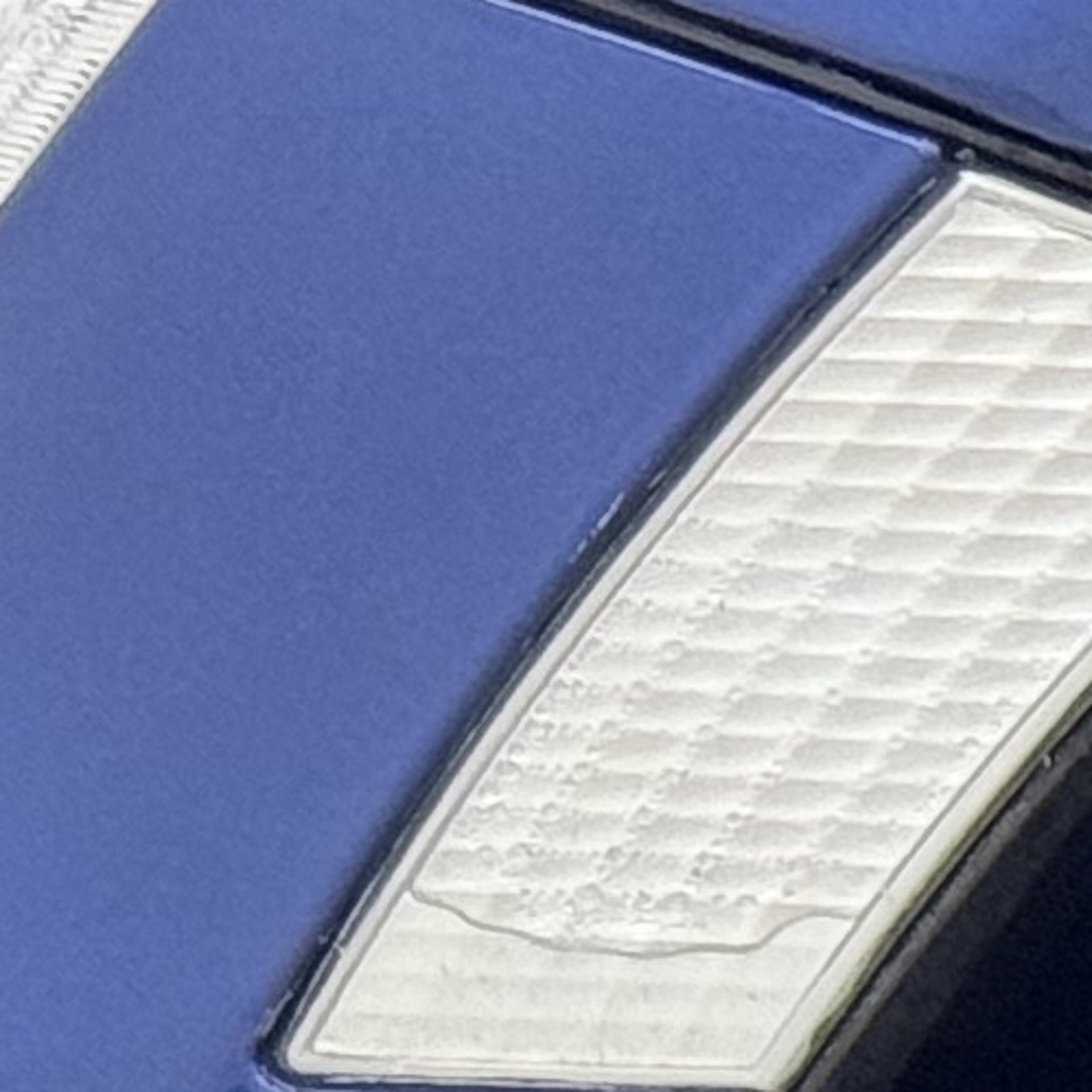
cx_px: 4038
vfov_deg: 4.9
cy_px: 3068
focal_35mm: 343
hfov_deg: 4.7
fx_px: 12242
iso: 80
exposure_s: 1/100
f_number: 1.78
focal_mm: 6.76
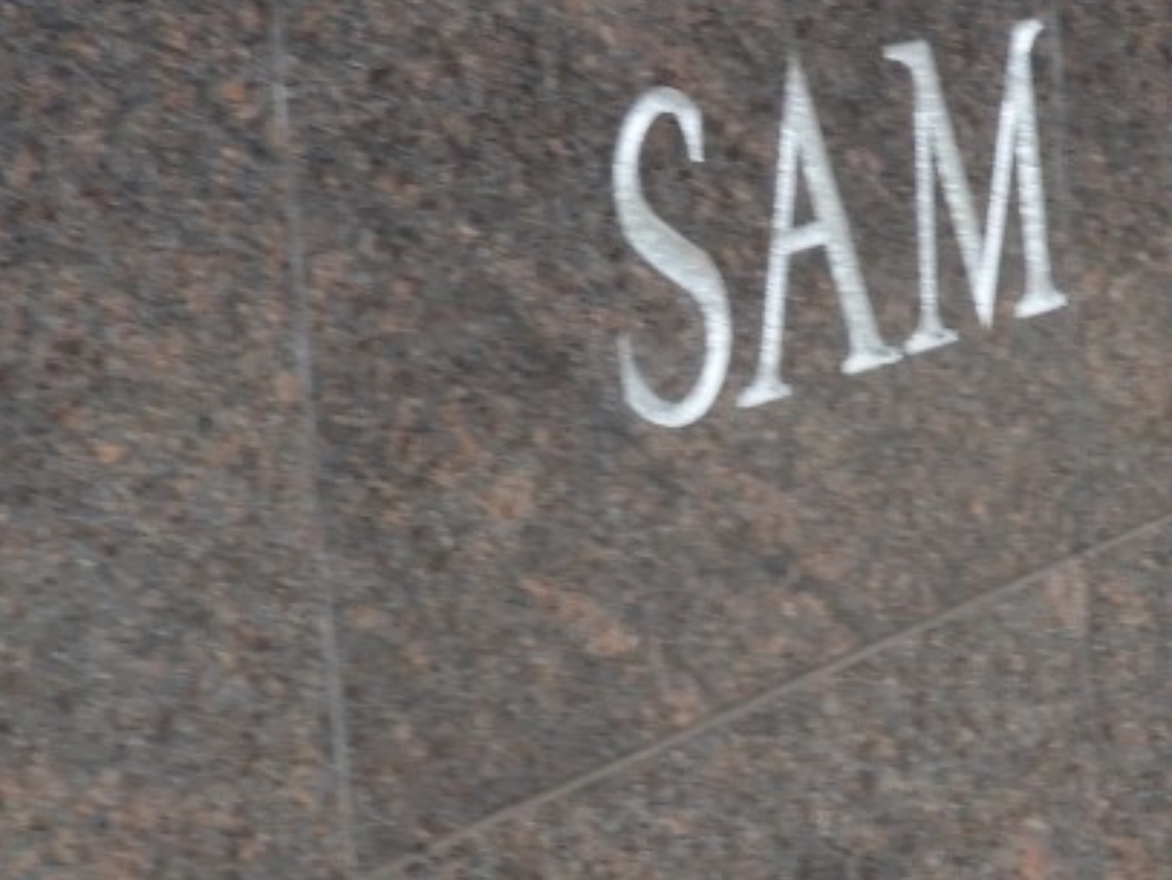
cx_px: 1859
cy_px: 456
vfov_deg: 12.0
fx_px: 4201
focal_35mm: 124
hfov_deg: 14.6
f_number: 3.8
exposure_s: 1/100
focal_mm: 6.3
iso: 100
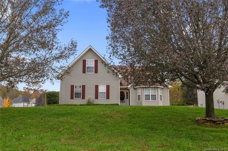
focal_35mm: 30
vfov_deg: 43.5
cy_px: 76
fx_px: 190
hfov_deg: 62.0
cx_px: 114
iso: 400
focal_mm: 20
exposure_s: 1/60
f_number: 13
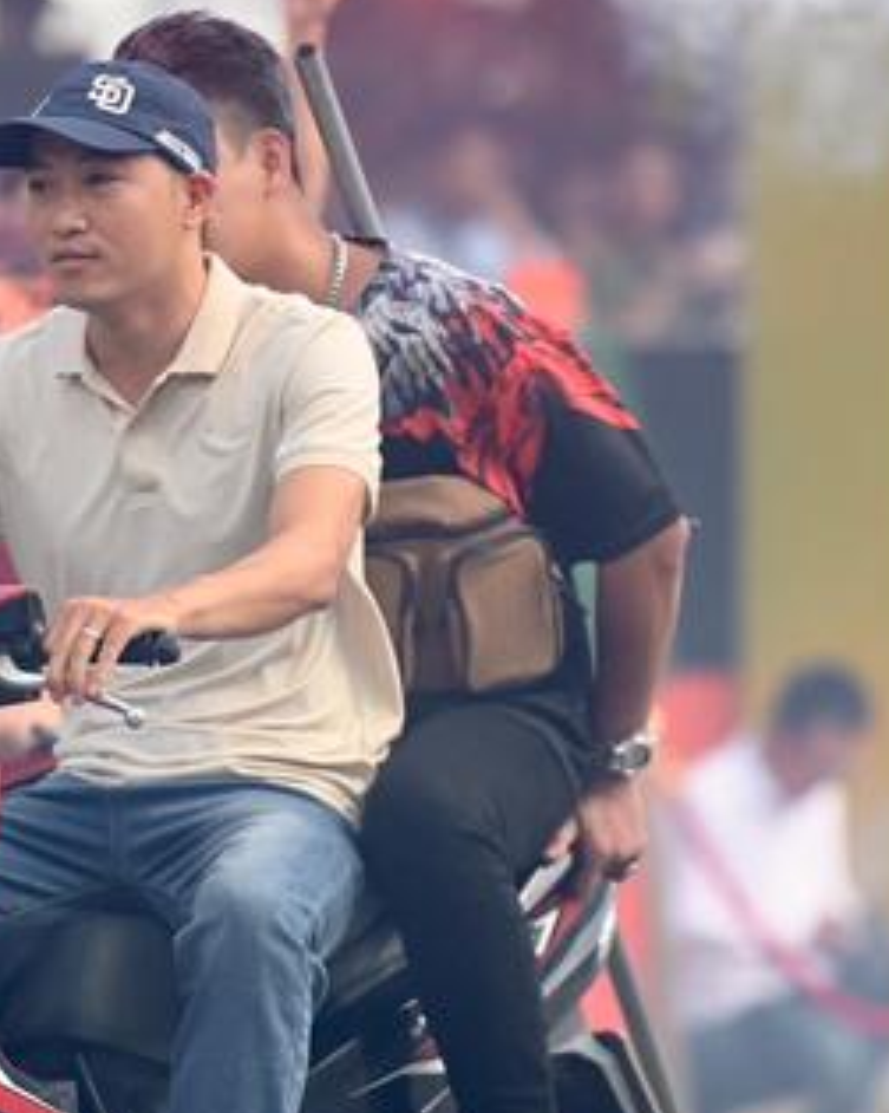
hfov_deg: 3.2
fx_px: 16123
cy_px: 603
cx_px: 117
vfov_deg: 4.0
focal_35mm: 490
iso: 500
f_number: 2.8
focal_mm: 200
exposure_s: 1/2500
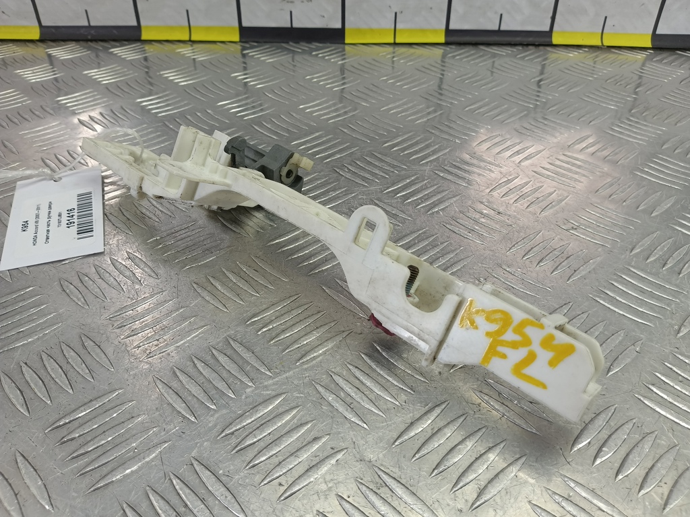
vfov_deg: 51.4
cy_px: 258
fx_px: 538
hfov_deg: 65.3
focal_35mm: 27
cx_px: 345
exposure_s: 1/50
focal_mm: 4.11
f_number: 1.6
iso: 92
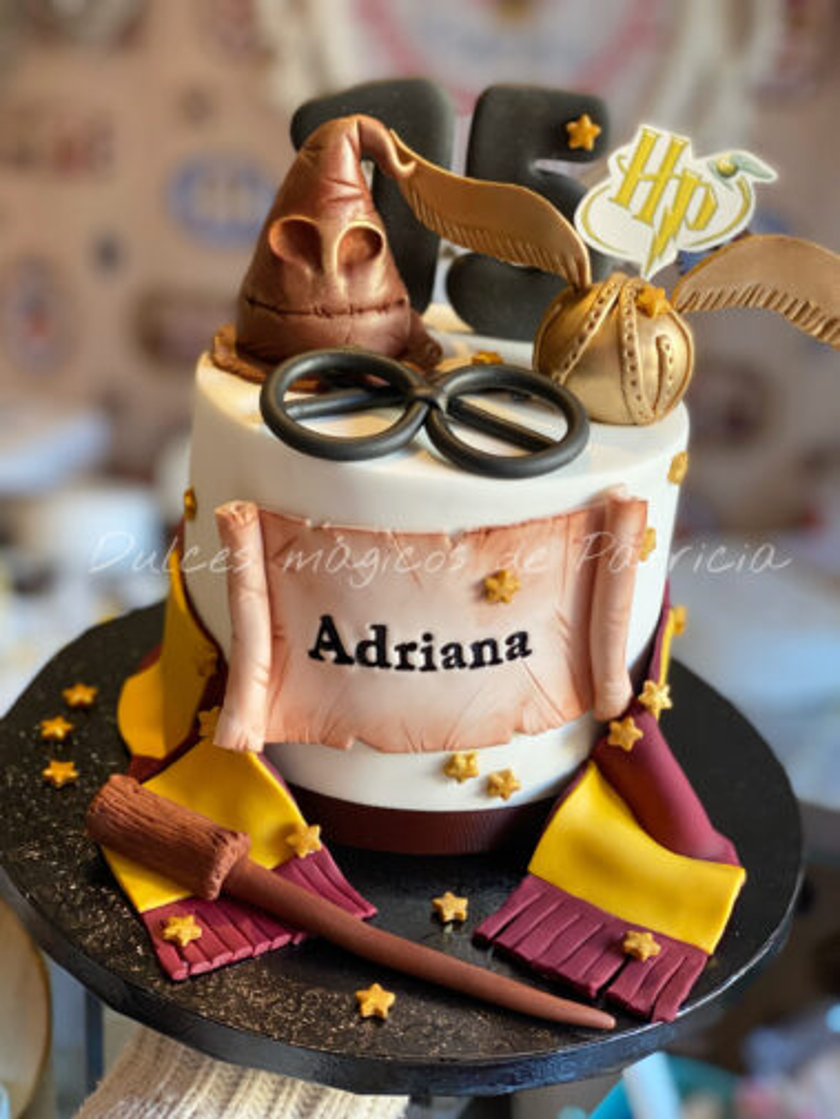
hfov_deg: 28.0
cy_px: 560
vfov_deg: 36.8
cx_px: 420
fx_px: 1682
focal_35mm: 52
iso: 125
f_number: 2
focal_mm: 6
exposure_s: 1/33
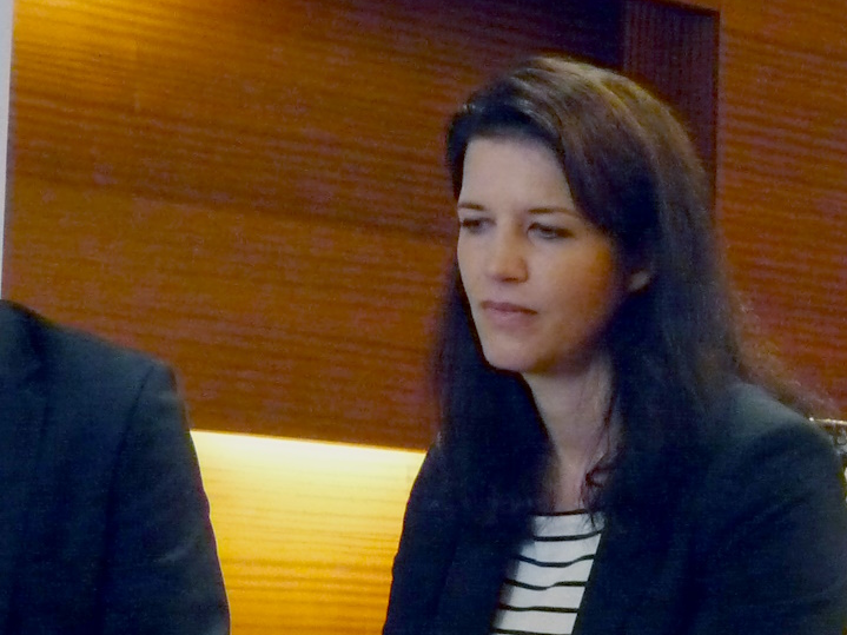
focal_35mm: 128
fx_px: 3131
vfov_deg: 11.5
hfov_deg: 15.3
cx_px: 707
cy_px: 509
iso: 800
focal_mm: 8.2
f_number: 3.2
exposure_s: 1/20
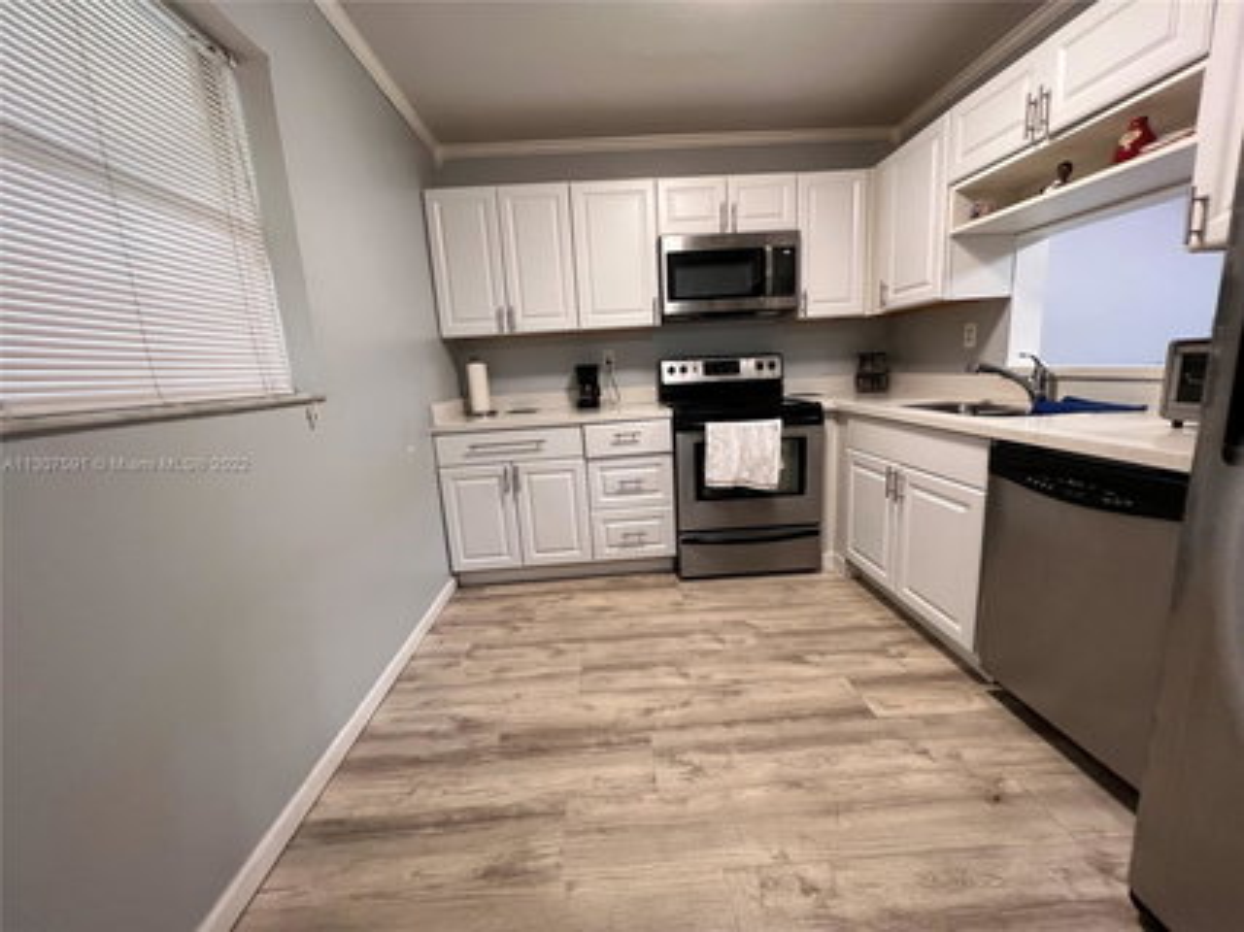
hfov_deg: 106.2
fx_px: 467
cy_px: 466
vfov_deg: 89.9
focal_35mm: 13
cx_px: 622
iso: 320
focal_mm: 1.57
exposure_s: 1/60
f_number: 1.8
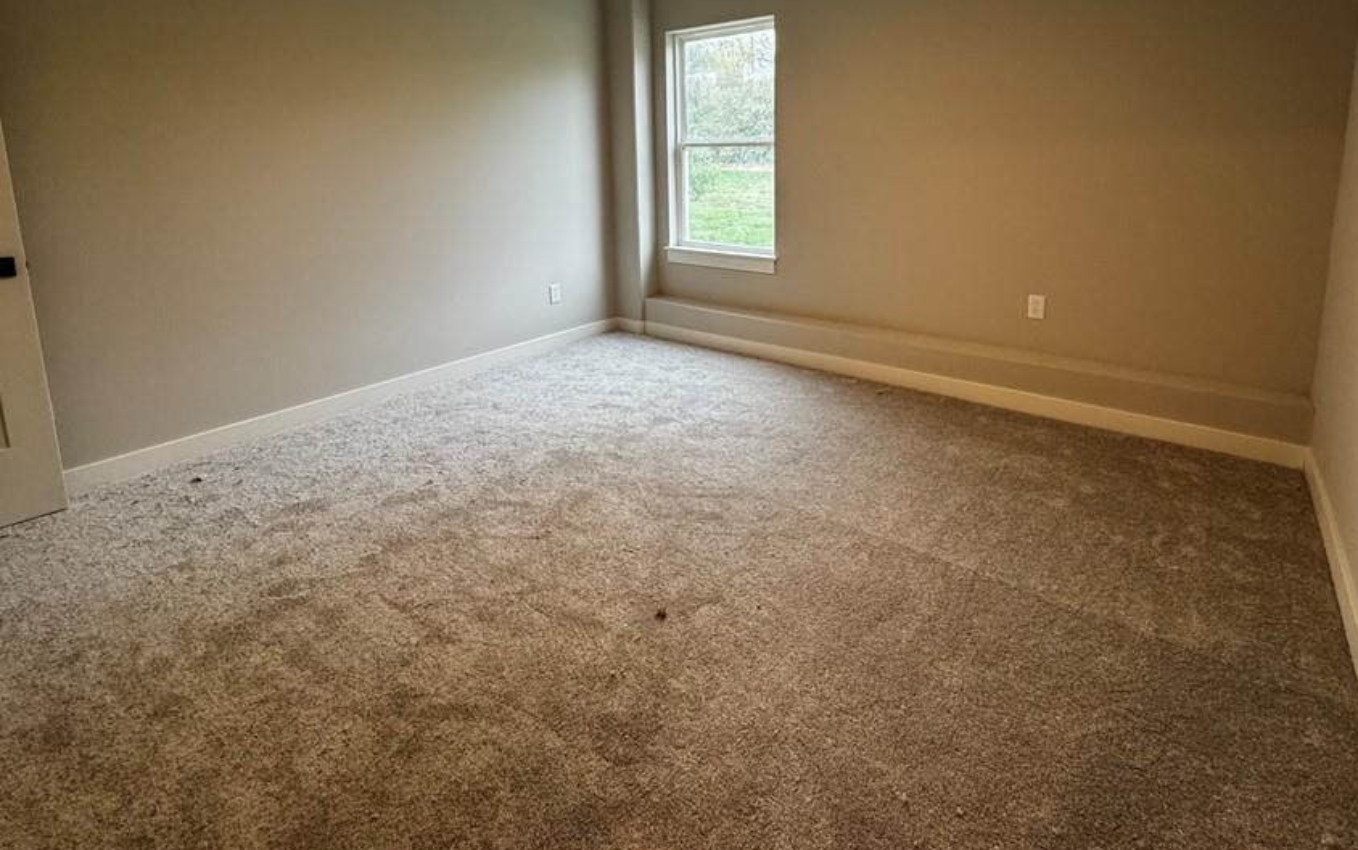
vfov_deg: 62.7
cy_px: 254
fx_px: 666
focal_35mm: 18
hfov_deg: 91.0
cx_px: 721
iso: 250
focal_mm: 2.22
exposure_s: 1/120
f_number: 2.2
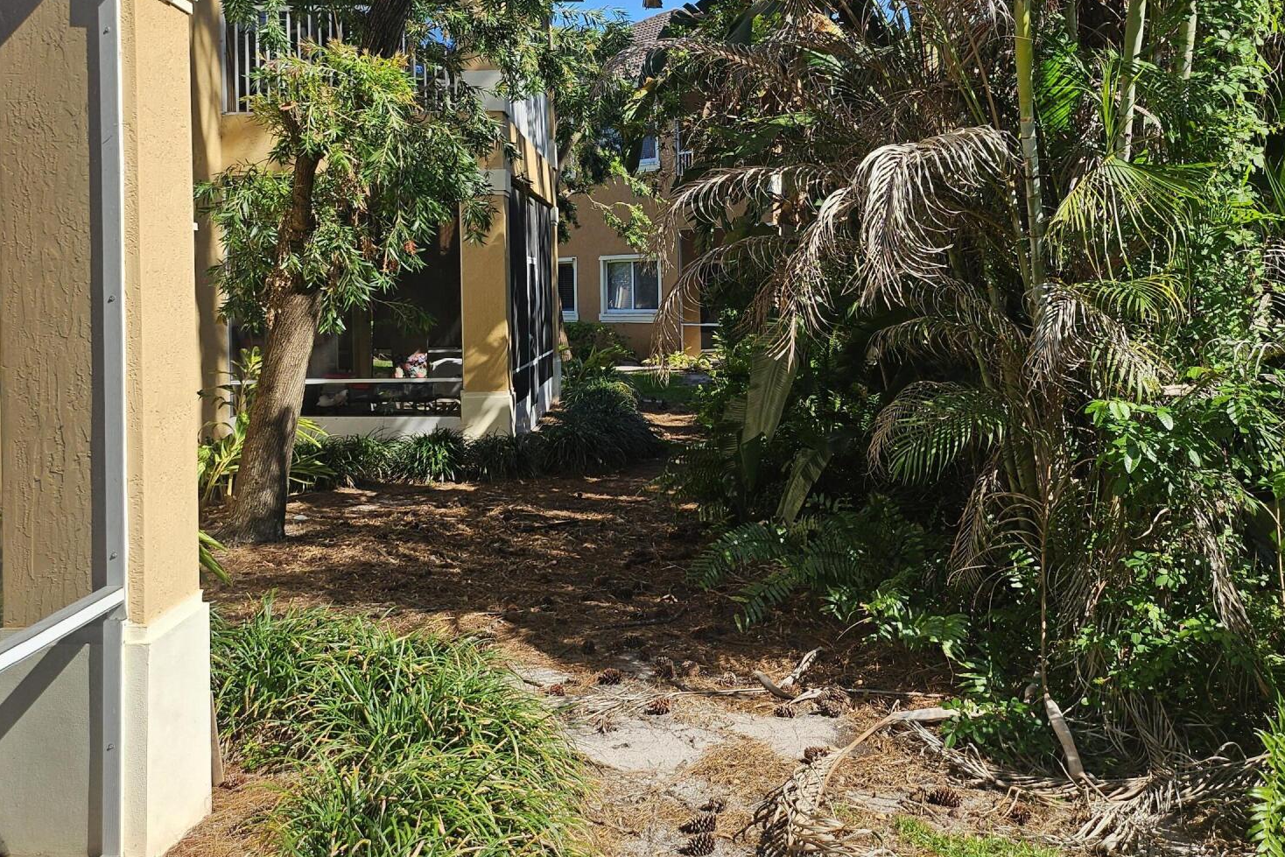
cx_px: 641
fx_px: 1214
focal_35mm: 34
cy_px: 262
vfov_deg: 38.3
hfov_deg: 55.8
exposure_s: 1/2198
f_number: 1.8
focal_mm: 5
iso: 50
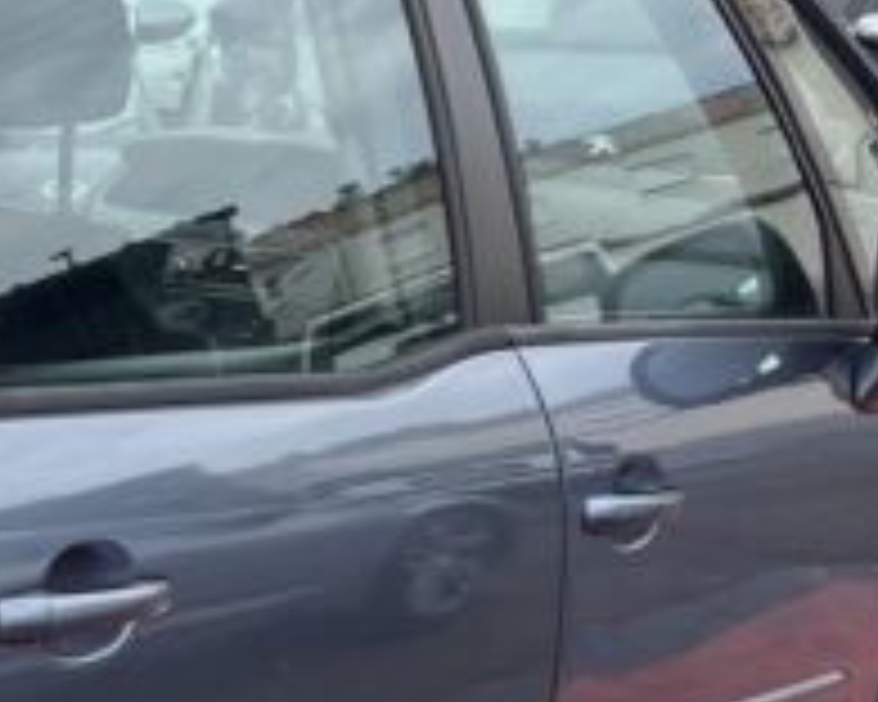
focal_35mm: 104
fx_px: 2702
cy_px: 666
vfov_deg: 14.6
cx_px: -612
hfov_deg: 16.1
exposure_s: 1/658
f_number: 1.6
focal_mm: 4.2
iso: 32
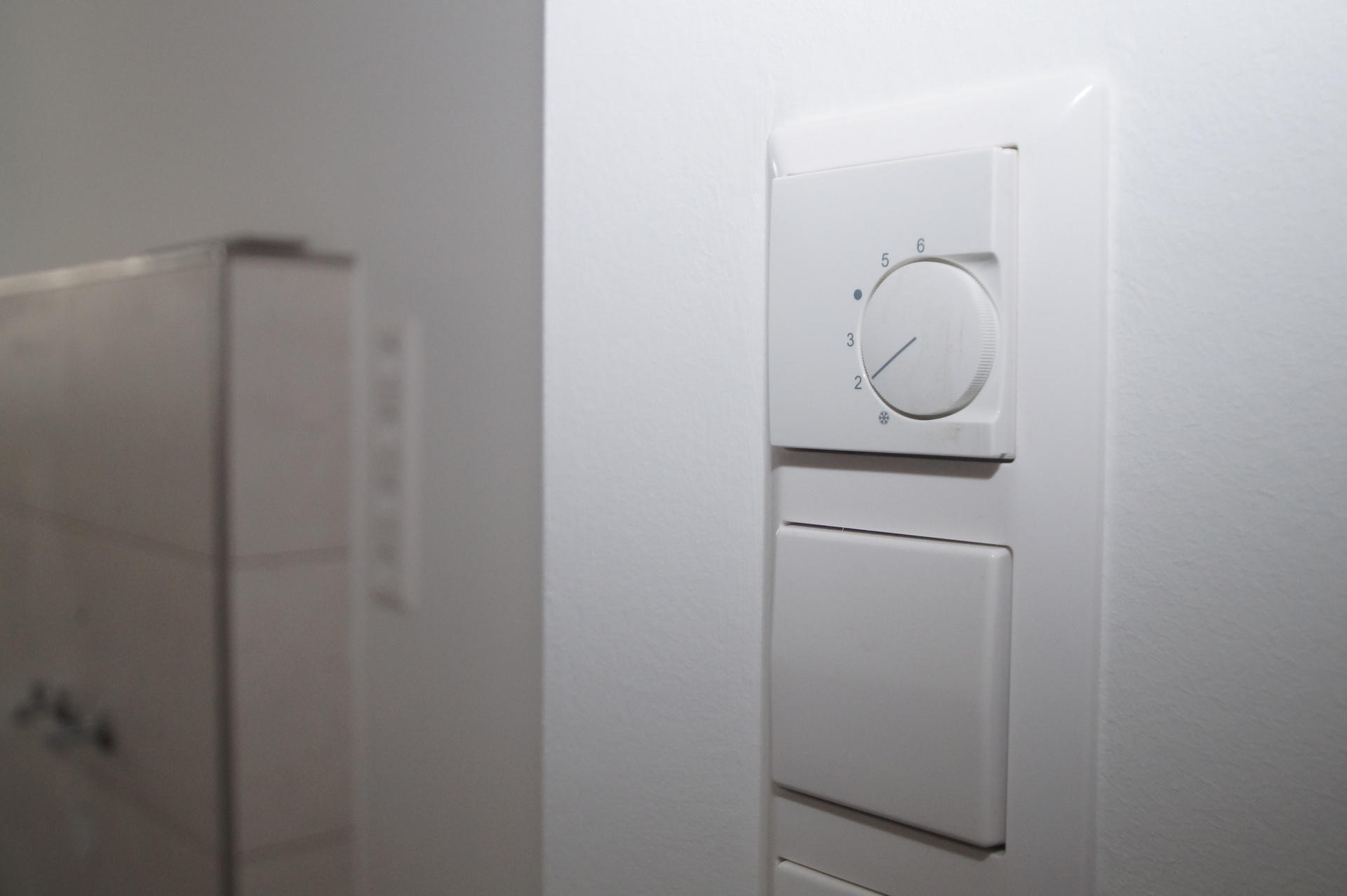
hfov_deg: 53.2
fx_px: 1346
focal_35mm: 36
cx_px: 674
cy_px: 448
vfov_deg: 36.8
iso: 800
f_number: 4.5
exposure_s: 1/160
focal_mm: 24
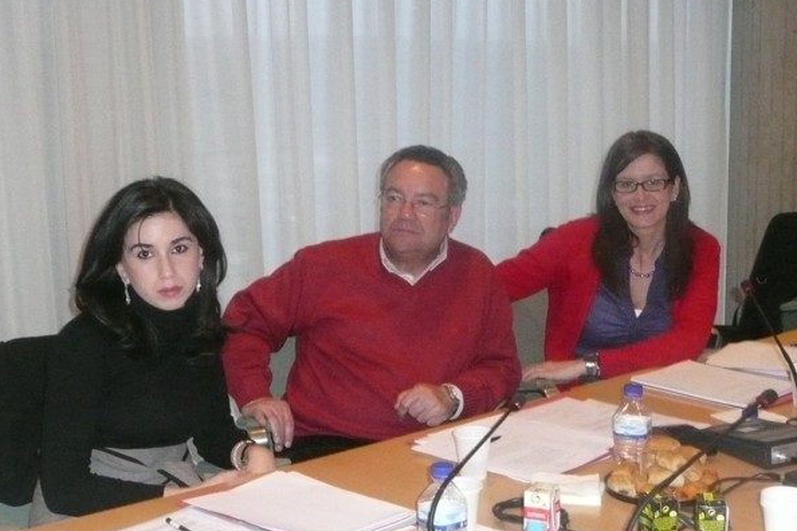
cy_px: 286
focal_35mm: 63
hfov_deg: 31.9
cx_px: 397
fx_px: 1395
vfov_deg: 21.6
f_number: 3.9
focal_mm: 6.5
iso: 640
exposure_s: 1/30
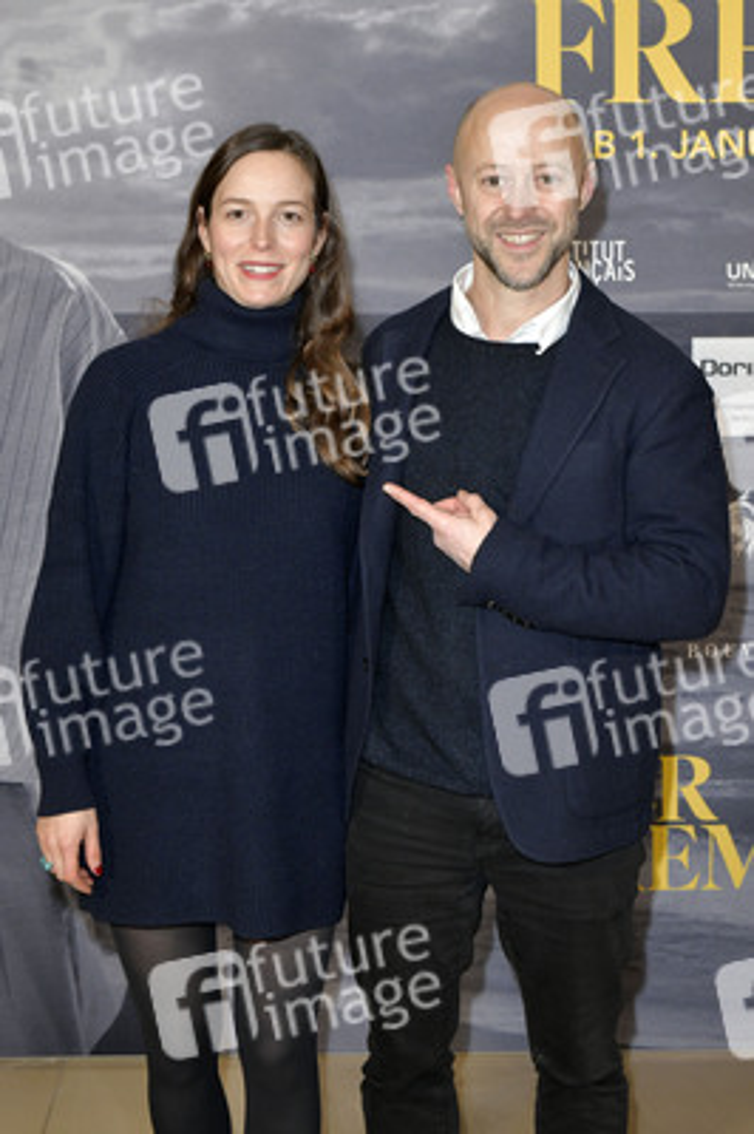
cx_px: 377
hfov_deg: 31.8
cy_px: 567
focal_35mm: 42
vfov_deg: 46.4
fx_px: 1322
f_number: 5.6
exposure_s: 1/200
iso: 1600
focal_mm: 42
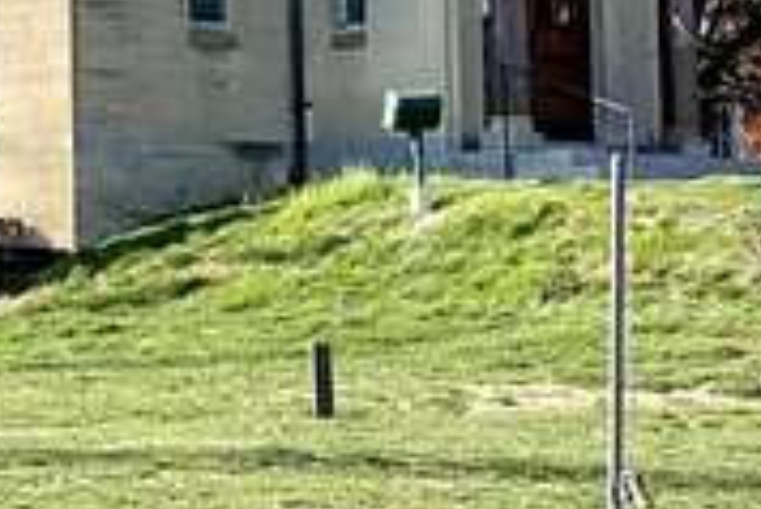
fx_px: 5141
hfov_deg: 8.2
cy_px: -261
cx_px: -509
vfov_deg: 5.6
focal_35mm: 243
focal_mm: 6
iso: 20
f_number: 2
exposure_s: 1/1497
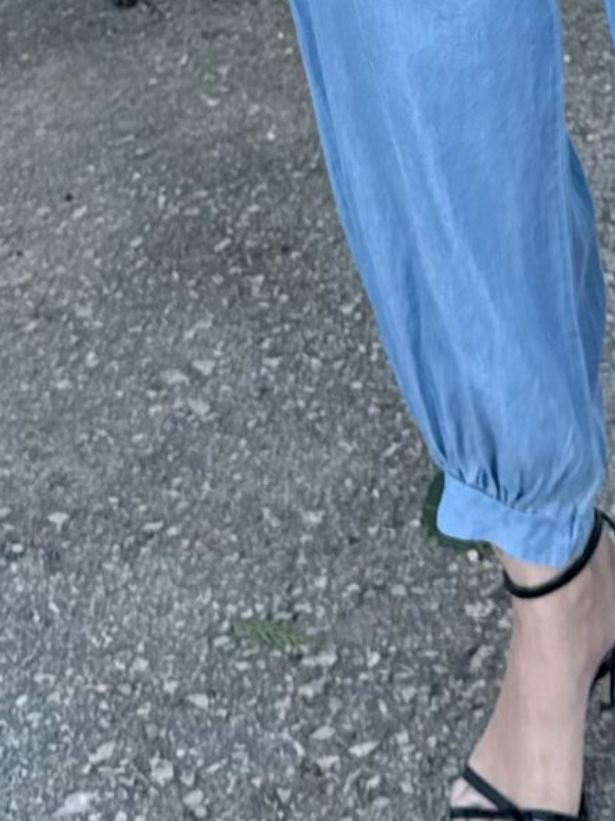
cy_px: -438
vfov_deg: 17.0
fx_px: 2464
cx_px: 603
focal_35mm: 104
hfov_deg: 14.0
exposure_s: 1/612
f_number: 1.78
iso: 80
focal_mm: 6.76
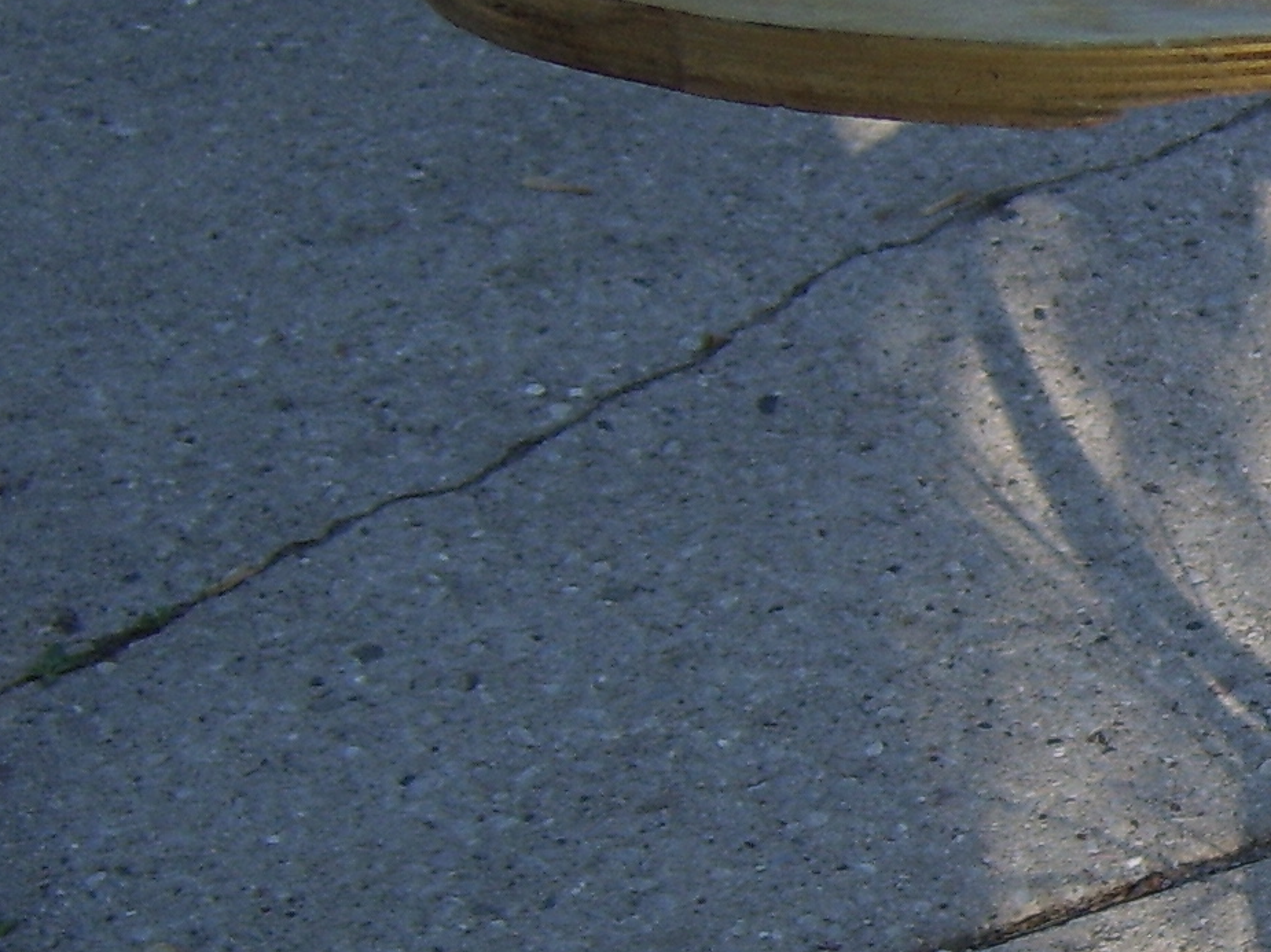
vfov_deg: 14.3
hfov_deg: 17.7
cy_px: 603
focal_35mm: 103
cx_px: 1698
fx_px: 3780
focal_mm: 8.13
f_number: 2.7
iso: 71
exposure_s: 1/353
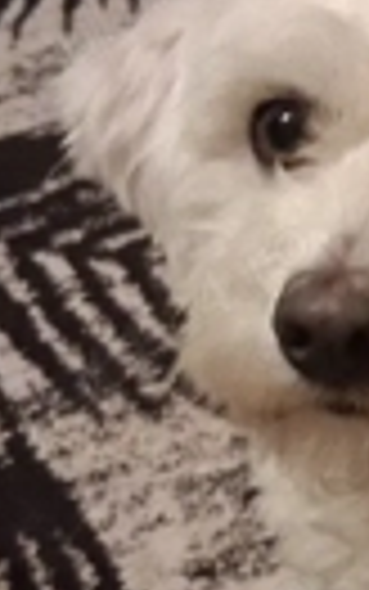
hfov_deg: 14.2
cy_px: 387
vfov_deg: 24.5
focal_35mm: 84
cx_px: 603
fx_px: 1350
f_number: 1.8
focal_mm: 3.98
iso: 800
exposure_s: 1/25
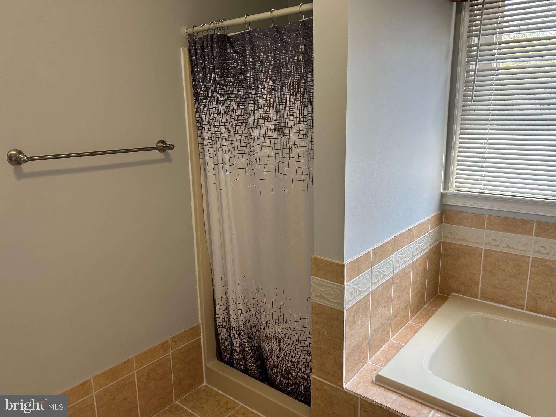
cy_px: 208
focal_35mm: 26
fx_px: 418
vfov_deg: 53.1
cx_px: 278
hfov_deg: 67.3
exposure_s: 1/147
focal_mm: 5.7
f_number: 1.5
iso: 64
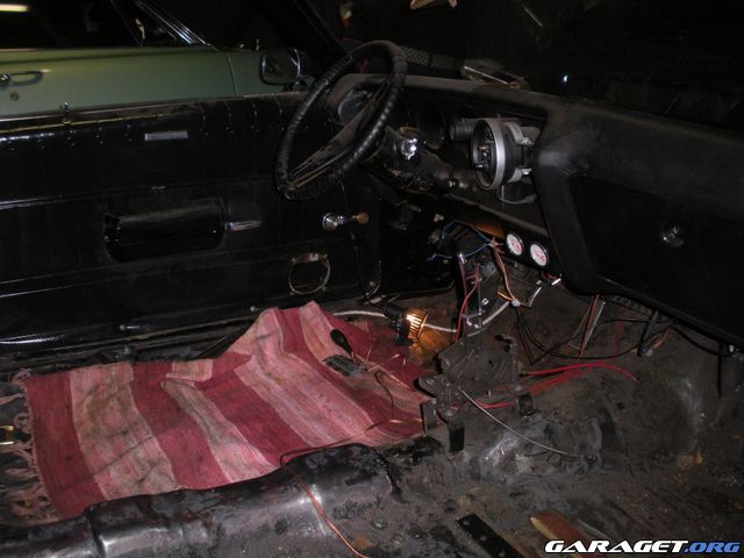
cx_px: 372
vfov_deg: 39.7
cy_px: 279
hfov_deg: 51.4
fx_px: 774
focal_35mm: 36
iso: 200
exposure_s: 1/60
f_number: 3.5
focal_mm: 6.3
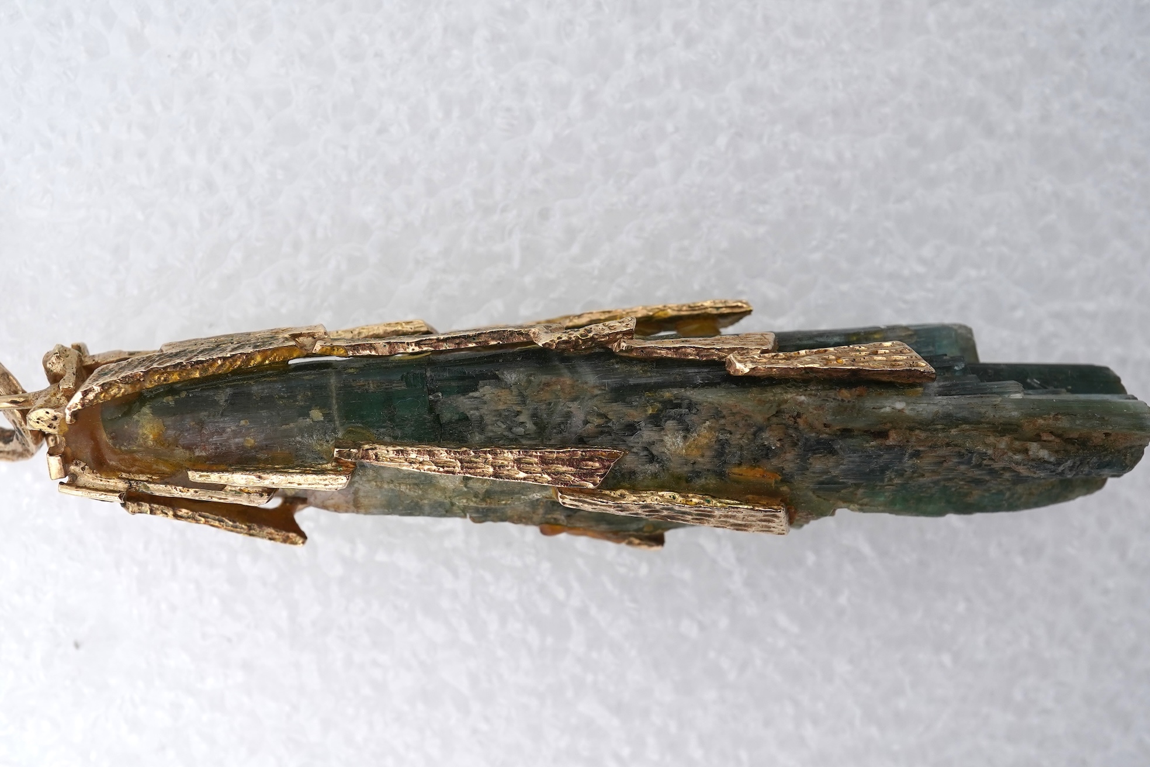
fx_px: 1437
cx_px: 575
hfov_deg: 43.6
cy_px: 384
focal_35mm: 45
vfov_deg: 29.9
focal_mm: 30
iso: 400
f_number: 16
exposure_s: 1/125
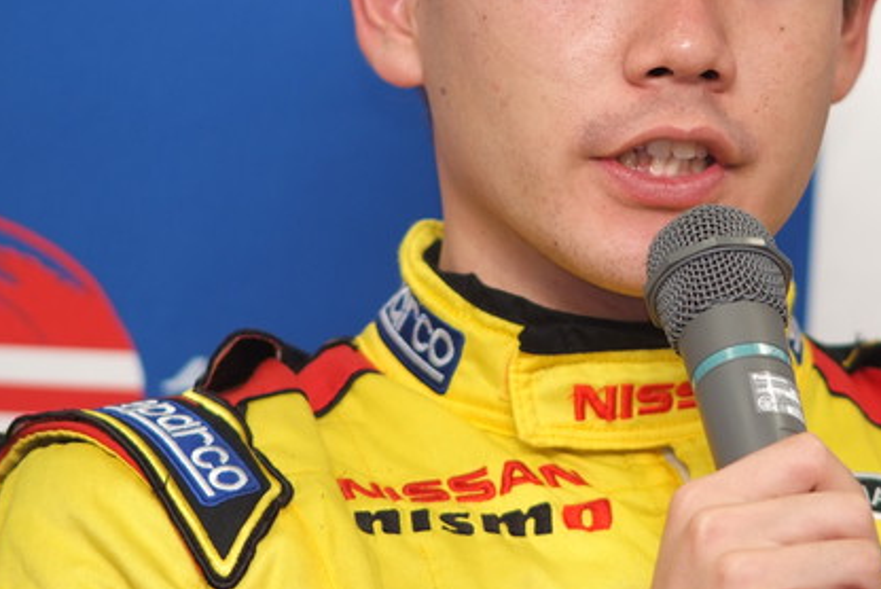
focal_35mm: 467
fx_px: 11436
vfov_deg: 2.9
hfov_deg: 4.4
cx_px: 640
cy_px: 95
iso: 400
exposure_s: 1/250
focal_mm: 180
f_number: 2.8
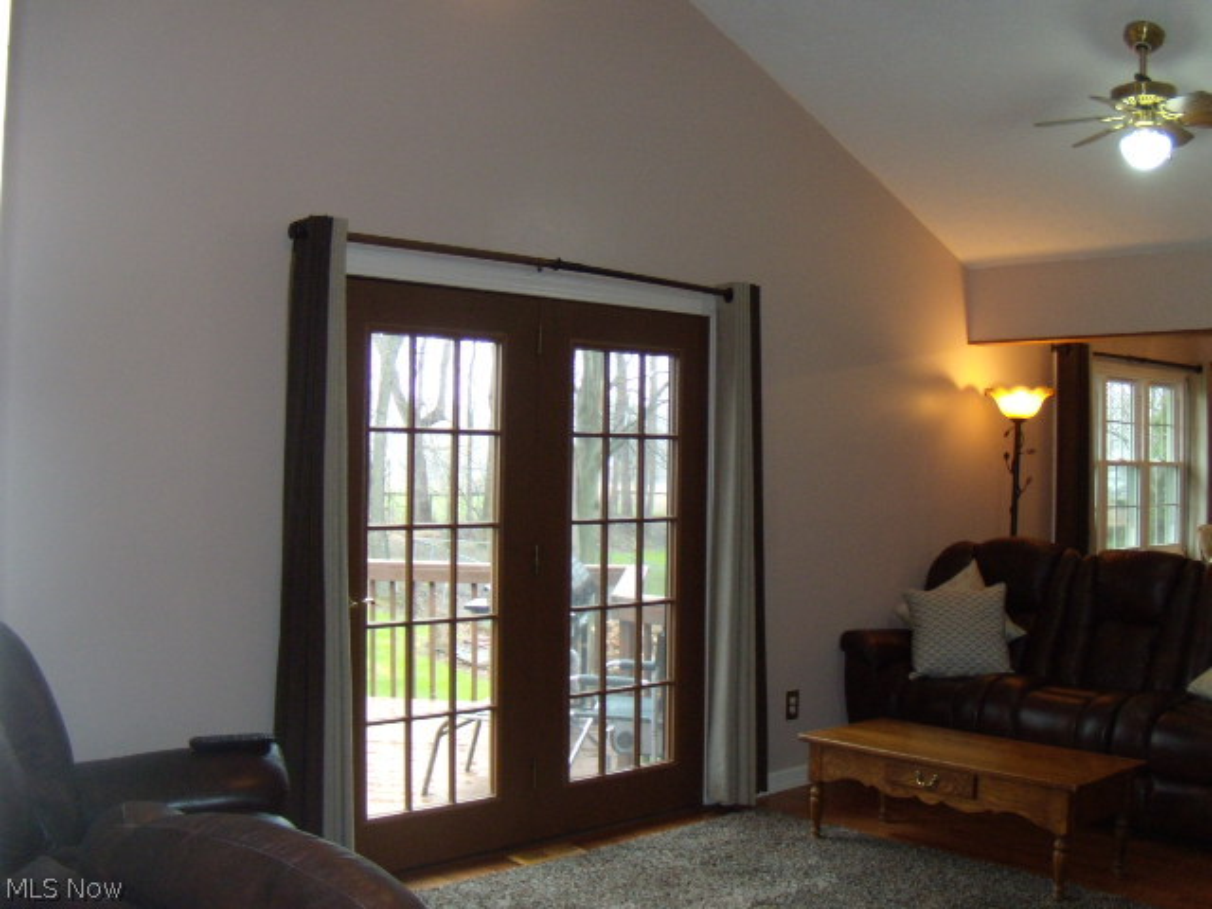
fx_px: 1260
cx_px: 606
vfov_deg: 39.7
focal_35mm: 36
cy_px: 454
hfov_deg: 51.4
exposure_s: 1/30
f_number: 3.6
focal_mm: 6.4
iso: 250
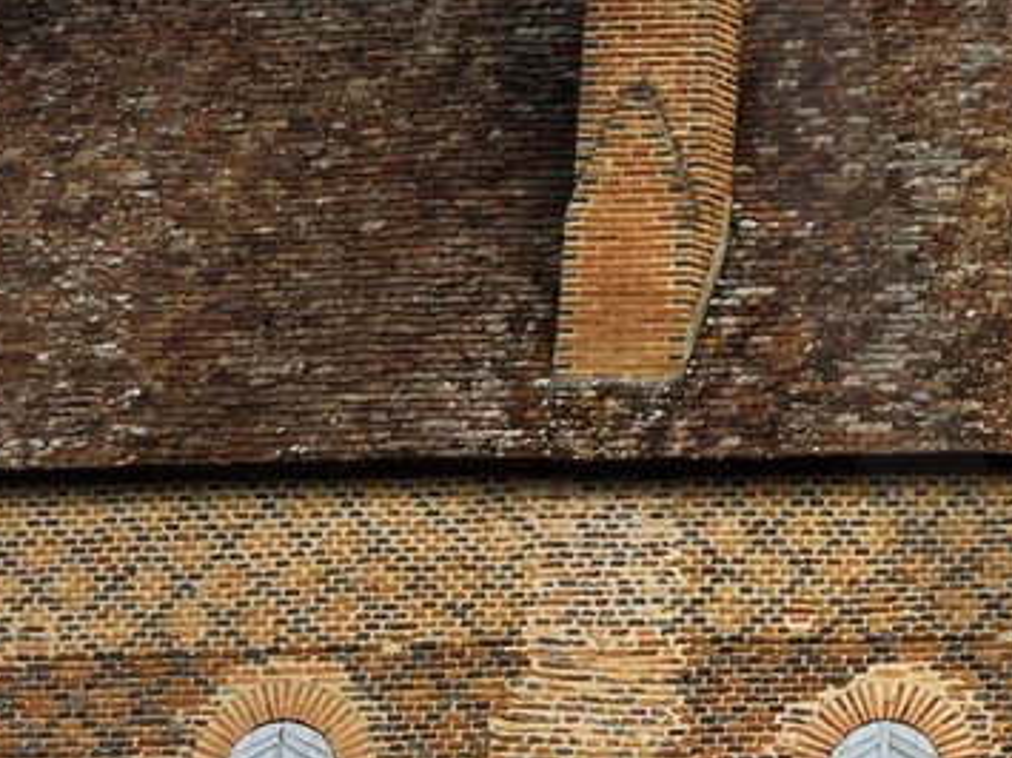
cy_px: -17
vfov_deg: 6.6
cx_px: 1919
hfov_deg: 8.4
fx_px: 6576
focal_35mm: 225
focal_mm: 52
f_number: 13
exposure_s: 1/250
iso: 250
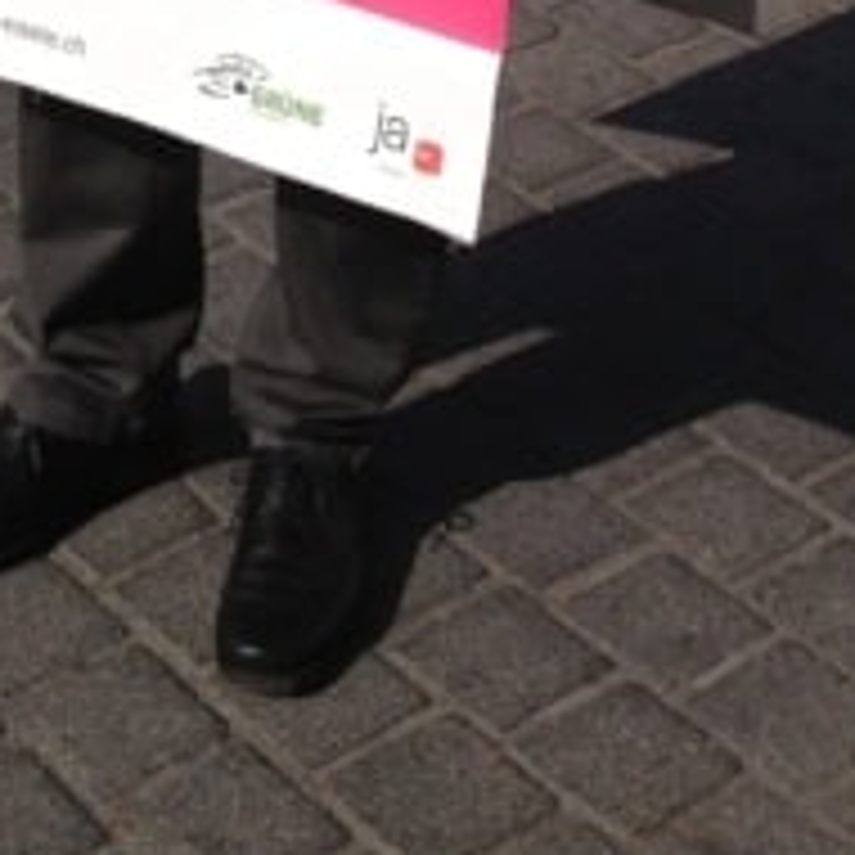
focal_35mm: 117
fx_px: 3269
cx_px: 256
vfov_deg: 13.5
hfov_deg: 14.9
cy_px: -634
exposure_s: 1/2907
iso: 50
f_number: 2.4
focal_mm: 4.3
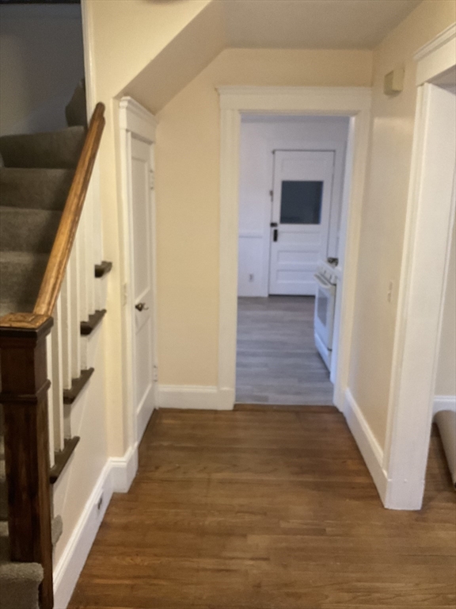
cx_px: 228
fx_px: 509
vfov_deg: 61.7
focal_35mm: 29
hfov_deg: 48.2
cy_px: 304
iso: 320
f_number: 1.8
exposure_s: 1/40
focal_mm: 3
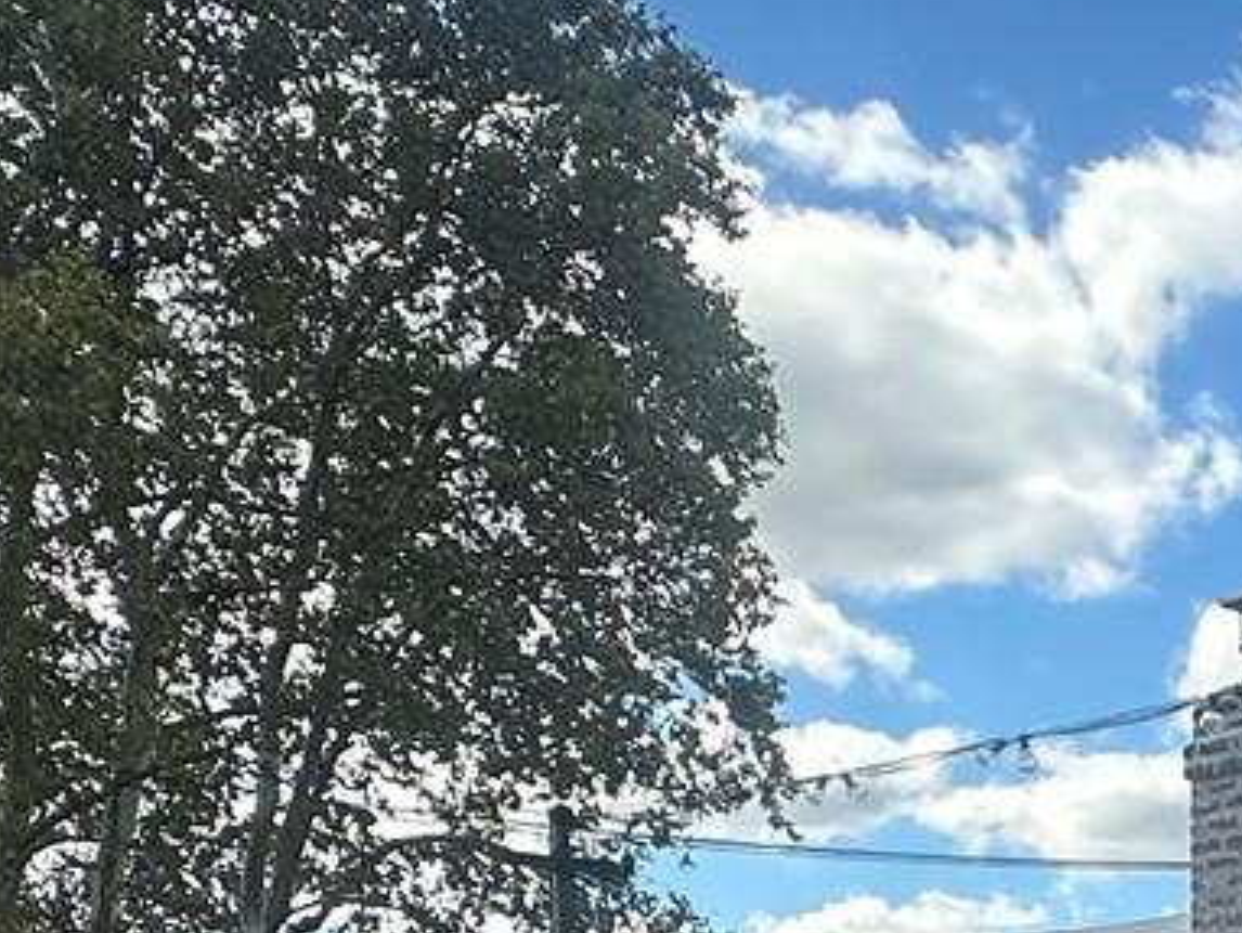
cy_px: 1586
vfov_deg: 16.9
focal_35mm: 75
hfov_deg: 23.8
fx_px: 2693
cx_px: 1473
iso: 40
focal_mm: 2.22
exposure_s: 1/824
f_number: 2.2
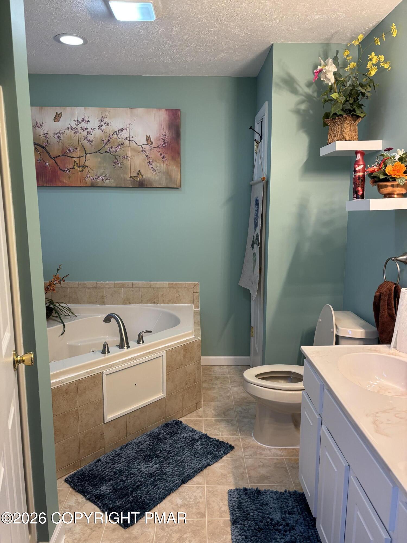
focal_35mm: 26
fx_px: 408
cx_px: 204
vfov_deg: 67.3
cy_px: 272
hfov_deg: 53.1
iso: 125
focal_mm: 5.96
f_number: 1.6
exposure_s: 1/60
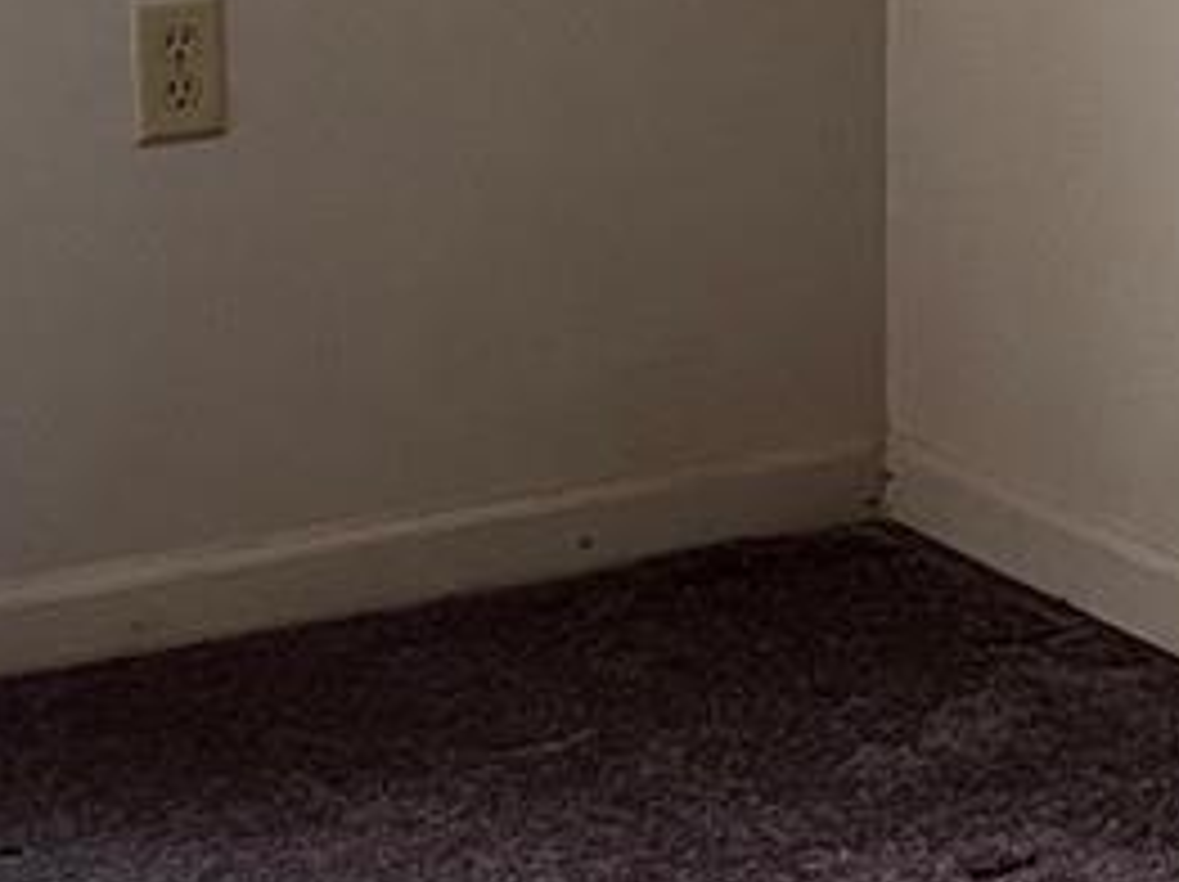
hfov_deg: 12.1
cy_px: -207
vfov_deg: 9.2
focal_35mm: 159
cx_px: 1534
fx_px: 5410
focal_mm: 5.7
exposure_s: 1/61
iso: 125
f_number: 1.5
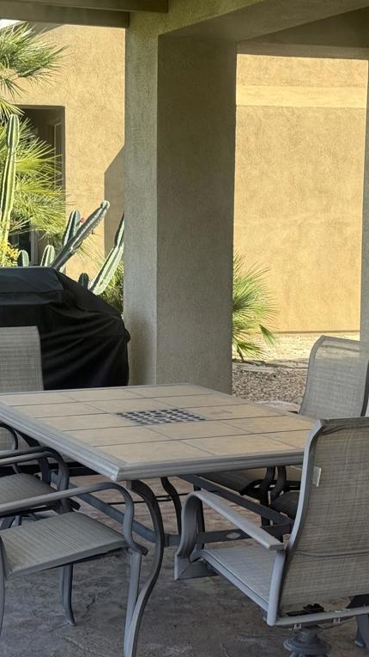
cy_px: 329
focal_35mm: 70
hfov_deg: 17.2
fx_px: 1218
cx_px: 131
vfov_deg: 30.2
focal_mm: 6.76
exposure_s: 1/1608
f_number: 1.78
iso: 64
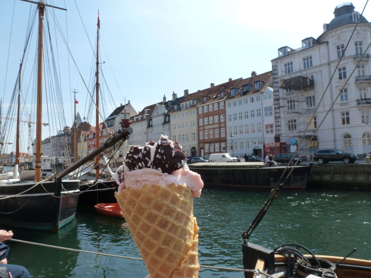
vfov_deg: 56.8
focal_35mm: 24
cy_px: 139
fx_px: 257
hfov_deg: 71.6
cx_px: 186
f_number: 4.5
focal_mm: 4.3
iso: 160
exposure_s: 1/400
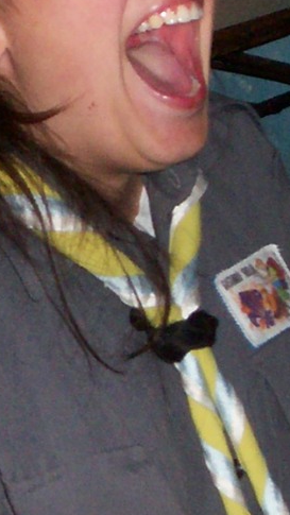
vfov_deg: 13.3
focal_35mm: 162
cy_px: 285
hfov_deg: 7.4
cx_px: -36
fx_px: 2213
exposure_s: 1/64
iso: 140
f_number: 4.5
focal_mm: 5.9
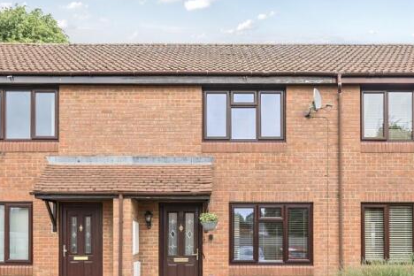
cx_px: 202
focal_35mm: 35
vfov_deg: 37.4
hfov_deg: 54.4
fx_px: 402
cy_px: 184
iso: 400
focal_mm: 17
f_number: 8
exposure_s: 1/200
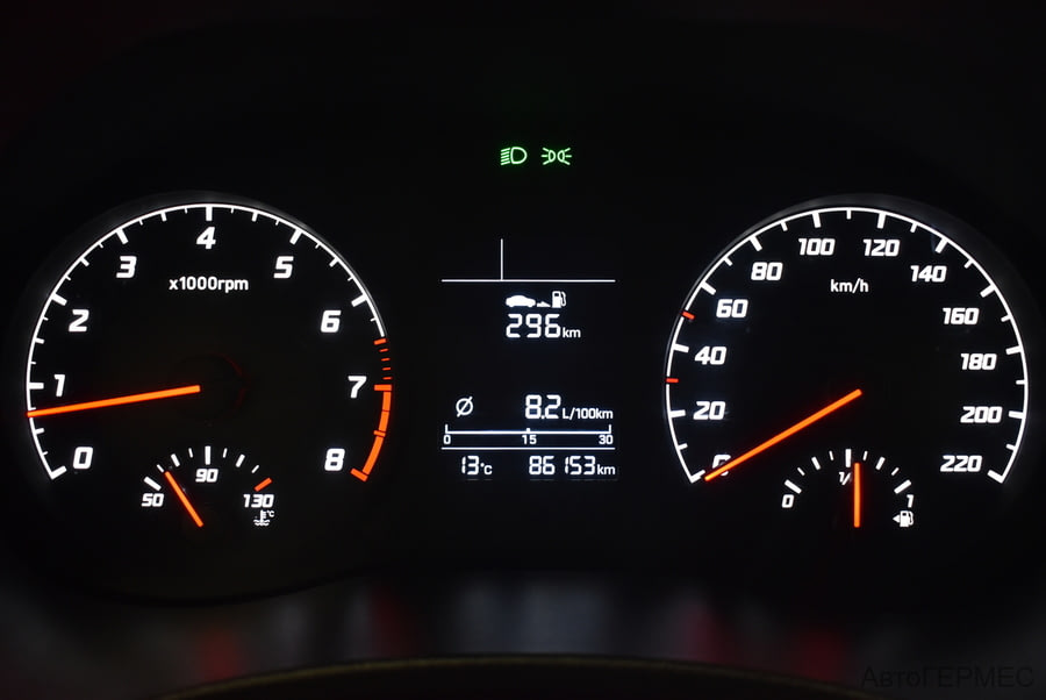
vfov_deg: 30.9
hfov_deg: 44.9
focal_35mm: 44
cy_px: 350
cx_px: 523
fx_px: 1265
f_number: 4.2
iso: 1000
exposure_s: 1/40
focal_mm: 29
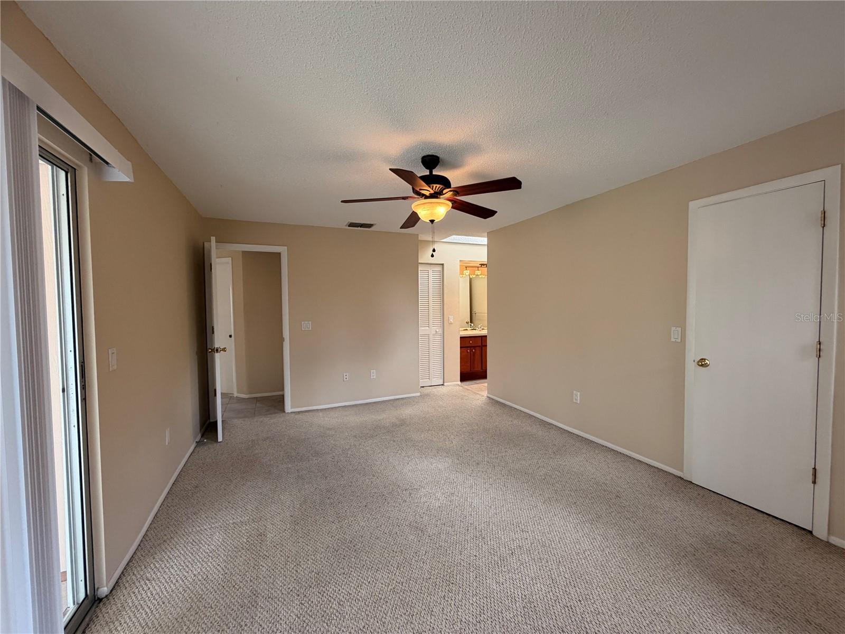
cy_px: 317
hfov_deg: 102.1
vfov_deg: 85.7
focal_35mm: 14
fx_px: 342
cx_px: 422
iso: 200
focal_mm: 2.22
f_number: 2.2
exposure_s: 1/120
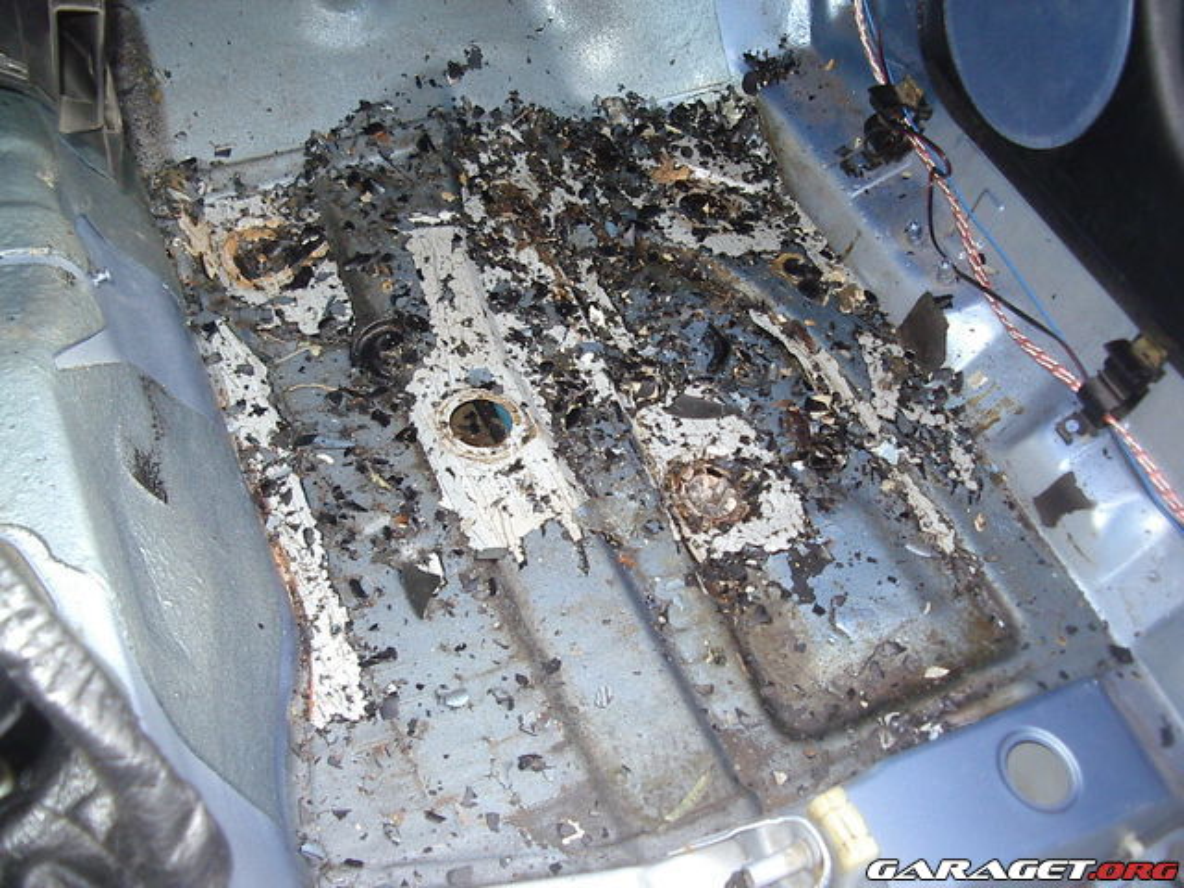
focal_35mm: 38
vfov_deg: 37.7
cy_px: 444
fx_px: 1300
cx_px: 592
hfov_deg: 49.0
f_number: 2.6
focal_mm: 5.8
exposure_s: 1/60
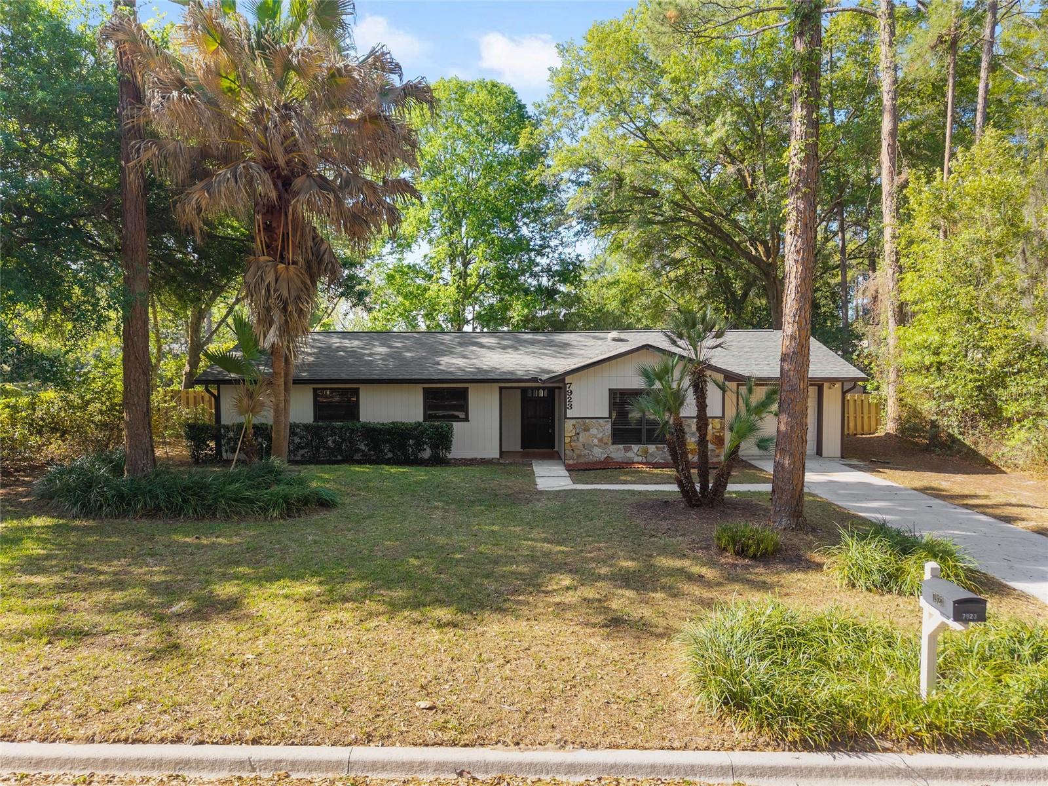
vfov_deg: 56.8
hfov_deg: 71.6
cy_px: 393
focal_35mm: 24
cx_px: 524
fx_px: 727
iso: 230
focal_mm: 8.67
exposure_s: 1/1250
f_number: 1.8
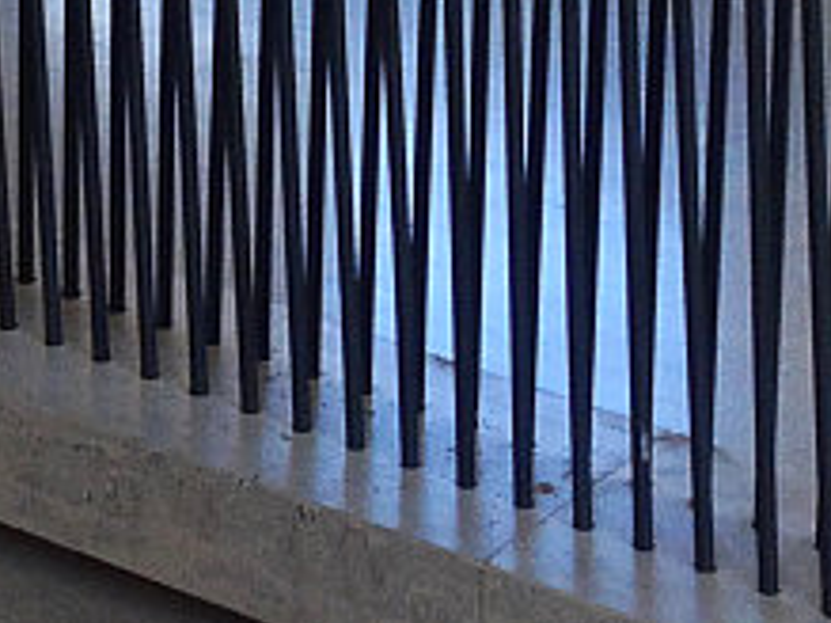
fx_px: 3767
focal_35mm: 157
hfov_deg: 12.6
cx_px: 231
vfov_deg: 9.0
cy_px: -543
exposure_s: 1/120
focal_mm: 4.12
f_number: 2.4
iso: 80
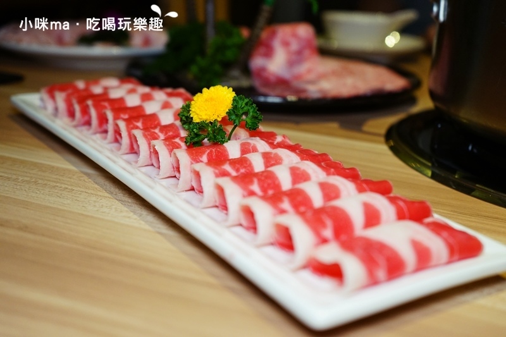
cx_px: 253
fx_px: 632
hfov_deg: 43.6
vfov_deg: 29.9
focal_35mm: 45
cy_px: 168
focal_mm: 45
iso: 1600
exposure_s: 1/60
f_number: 4.5
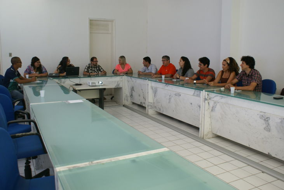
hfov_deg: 61.9
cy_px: 95
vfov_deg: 43.7
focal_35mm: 30
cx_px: 142
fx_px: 237
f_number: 4
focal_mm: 20
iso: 250
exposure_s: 1/40
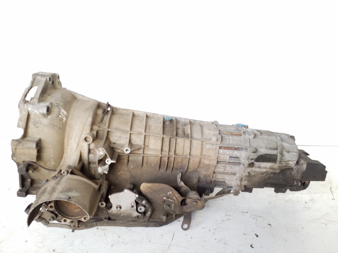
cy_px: 126
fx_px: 264
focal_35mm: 27
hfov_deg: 65.3
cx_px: 169
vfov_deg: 51.4
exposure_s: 1/50
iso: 80
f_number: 1.9
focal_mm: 3.6
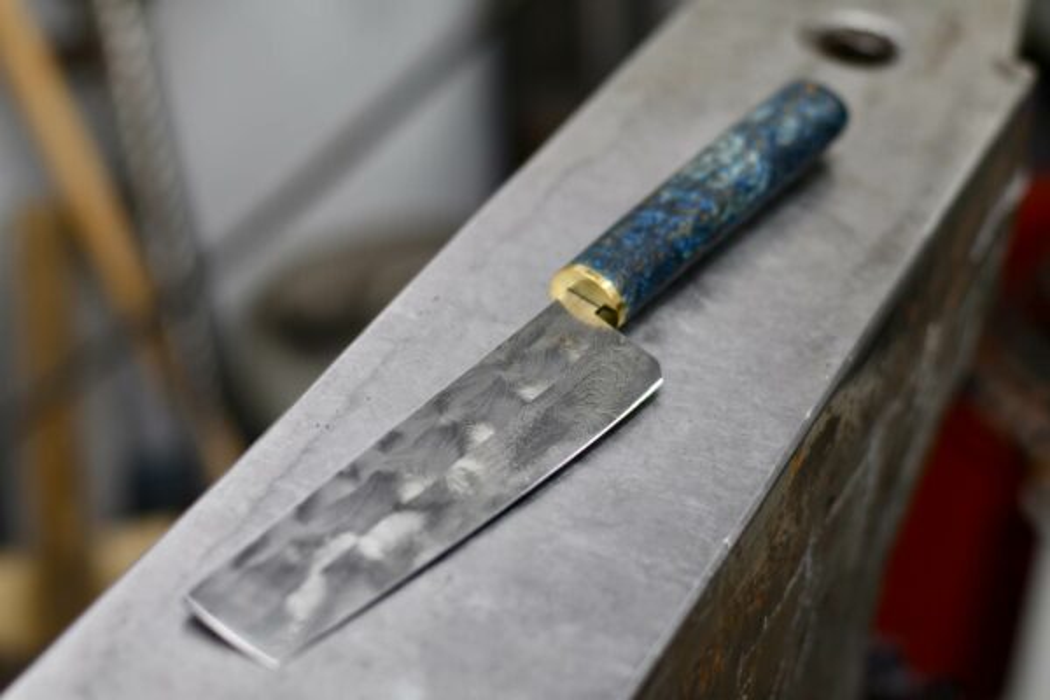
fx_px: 2187
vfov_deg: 18.2
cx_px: 525
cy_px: 350
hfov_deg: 27.0
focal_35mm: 75
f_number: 2.5
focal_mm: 50
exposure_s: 1/60
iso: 160
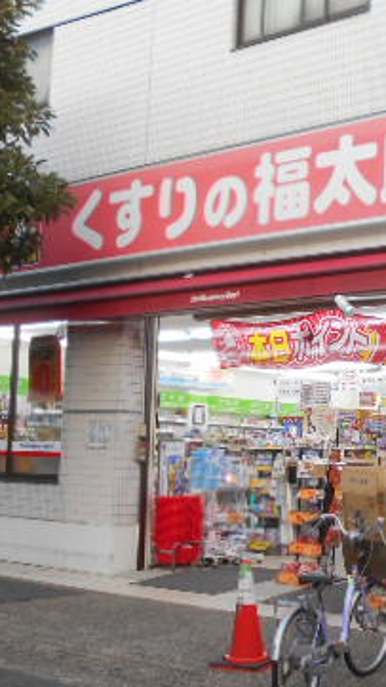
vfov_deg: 36.0
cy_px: 365
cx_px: 342
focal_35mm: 58
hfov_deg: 20.3
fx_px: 1056
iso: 80
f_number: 3.4
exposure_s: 1/50
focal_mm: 5.1
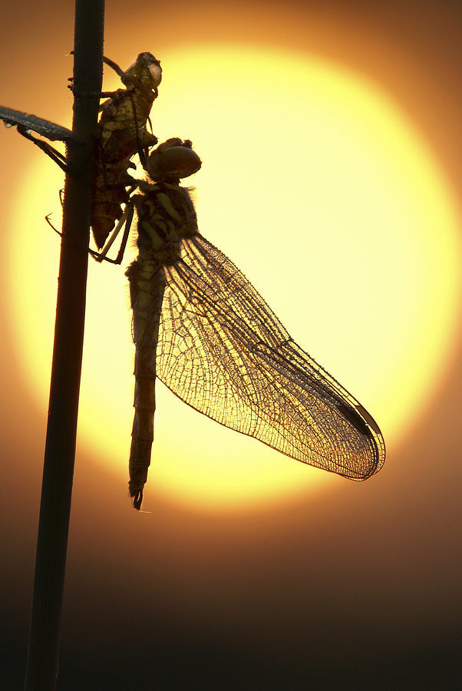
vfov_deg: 7.6
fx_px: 5185
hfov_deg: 5.1
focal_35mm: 270
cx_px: 231
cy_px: 346
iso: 200
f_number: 5
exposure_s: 1/500
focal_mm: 180
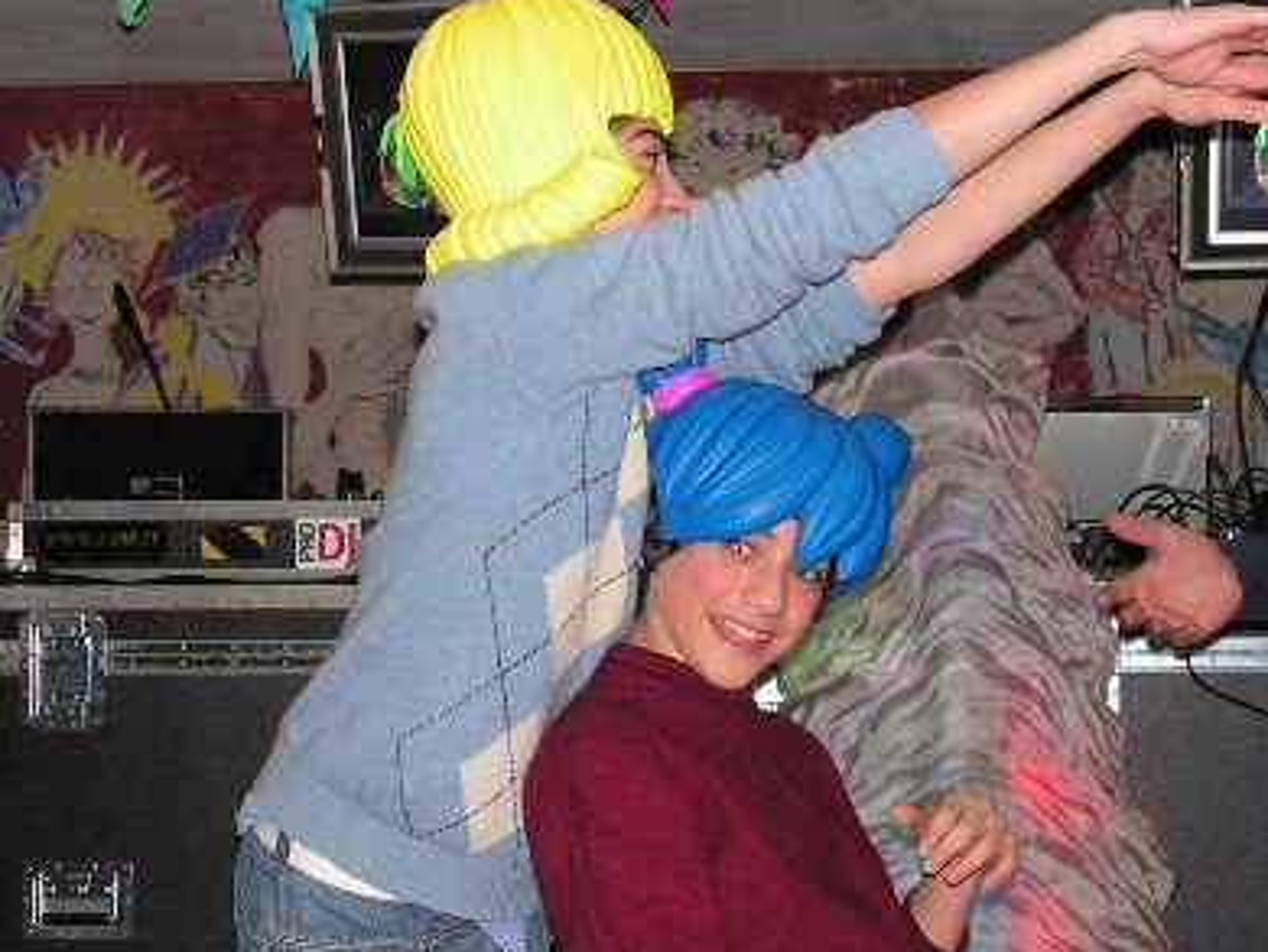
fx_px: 3006
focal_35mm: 82
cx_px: 725
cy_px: 598
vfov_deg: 18.0
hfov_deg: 23.8
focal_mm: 8.4
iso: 200
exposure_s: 1/40
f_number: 3.2
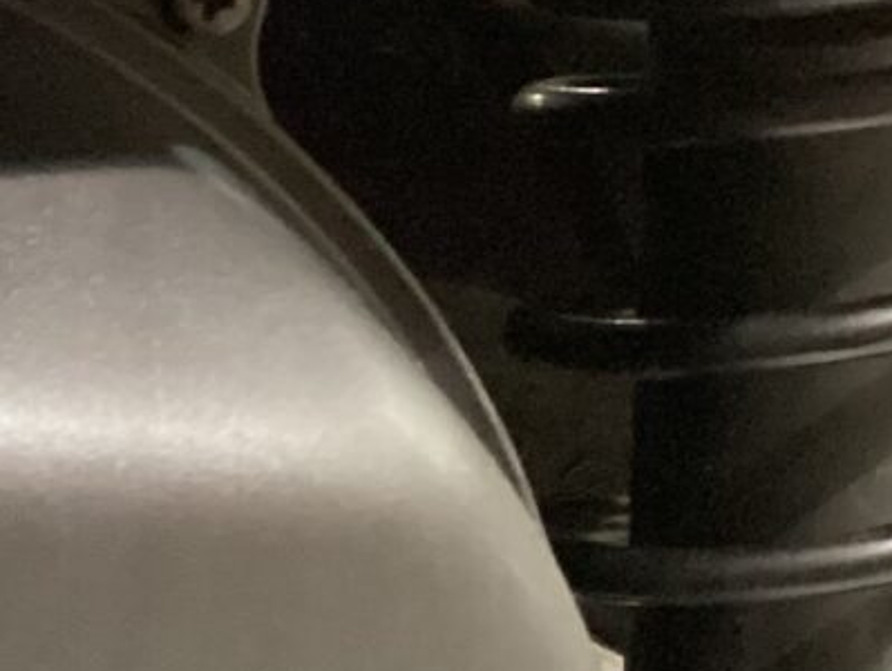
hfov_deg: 11.7
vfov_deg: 9.9
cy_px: 559
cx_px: -984
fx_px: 3843
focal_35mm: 149
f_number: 2.4
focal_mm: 3.3
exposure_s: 1/25
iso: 640
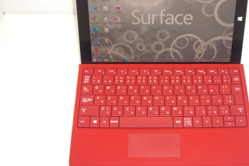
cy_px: 61
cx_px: 161
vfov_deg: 25.4
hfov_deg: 37.2
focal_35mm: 53
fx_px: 367
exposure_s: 1/60
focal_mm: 7.9
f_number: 2.8
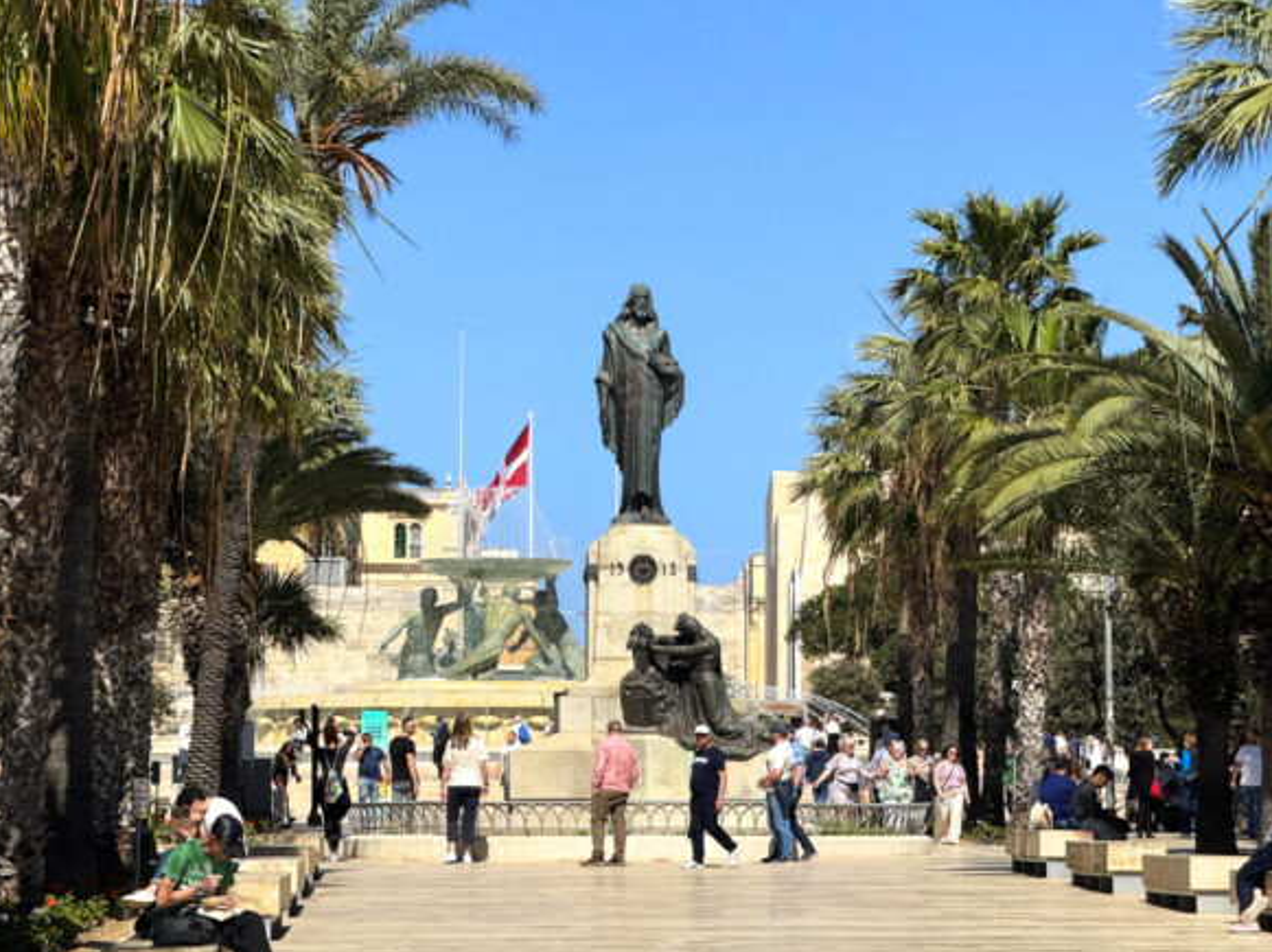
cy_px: 473
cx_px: 635
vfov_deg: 11.9
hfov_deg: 15.9
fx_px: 4554
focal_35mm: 124
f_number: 2.8
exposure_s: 1/3344
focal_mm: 15.7
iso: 50
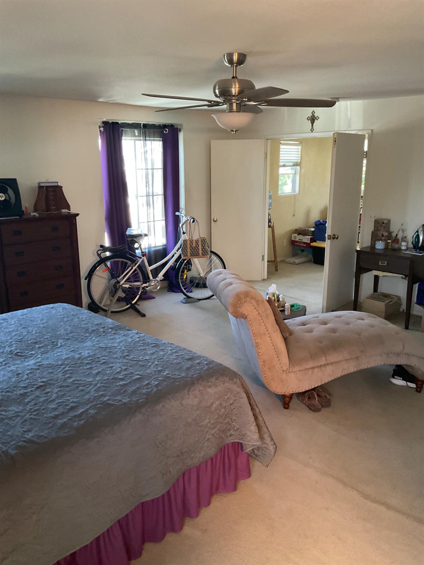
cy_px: 282
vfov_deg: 61.7
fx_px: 474
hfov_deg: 48.2
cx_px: 212
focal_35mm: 29
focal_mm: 3
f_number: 1.8
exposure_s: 1/40
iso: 250
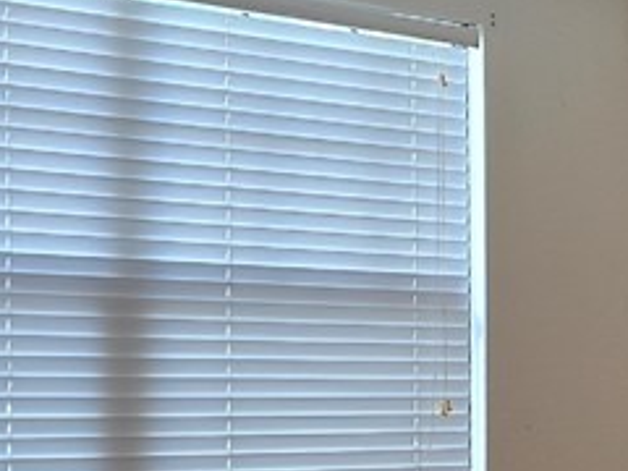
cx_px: 809
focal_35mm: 98
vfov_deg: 15.0
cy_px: 400
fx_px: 1778
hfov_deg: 18.7
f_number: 1.7
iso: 160
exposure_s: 1/120
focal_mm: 6.3
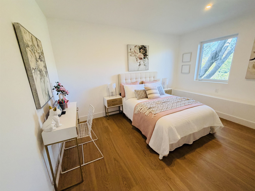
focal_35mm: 14
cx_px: 128
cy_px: 96
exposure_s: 1/60
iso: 200
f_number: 2.2
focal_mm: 2.22
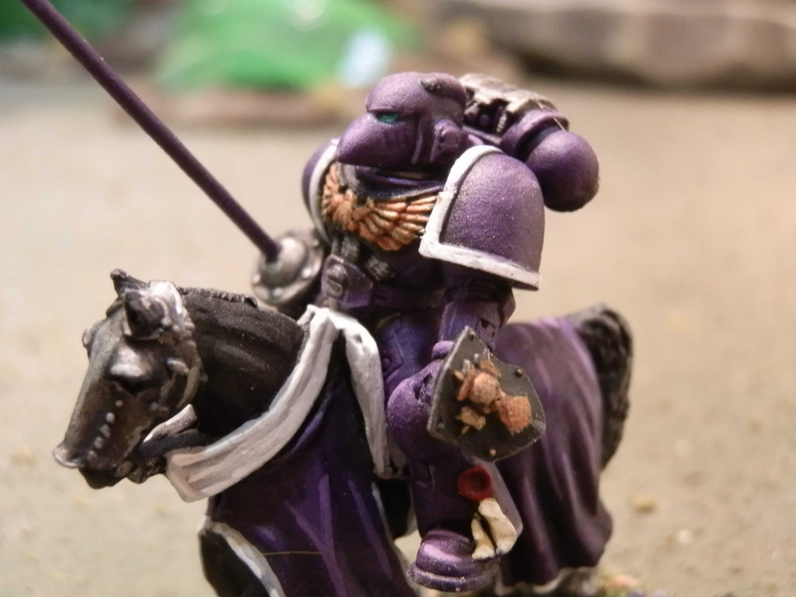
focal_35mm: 61
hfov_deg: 31.7
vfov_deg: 24.0
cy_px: 298
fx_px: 1403
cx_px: 398
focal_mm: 10.99
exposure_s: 1/20
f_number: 3.7
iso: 400
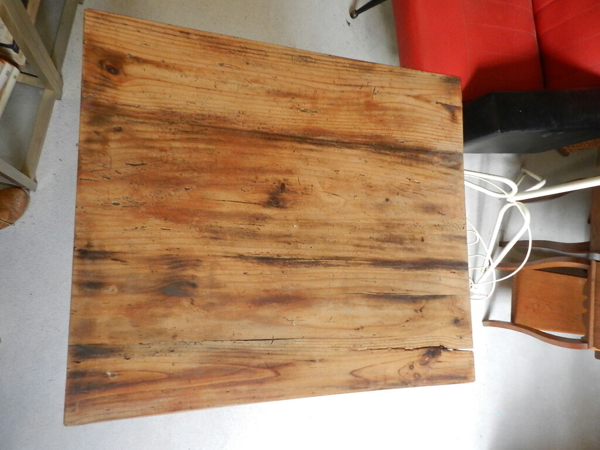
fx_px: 399
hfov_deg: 73.9
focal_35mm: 23
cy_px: 225
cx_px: 300
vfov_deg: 58.9
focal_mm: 4
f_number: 3.4
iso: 400
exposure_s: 1/30
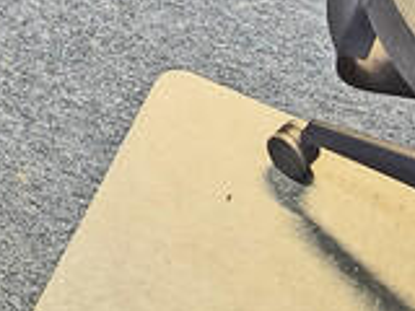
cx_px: -57
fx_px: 995
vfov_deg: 13.2
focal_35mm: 83
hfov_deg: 22.1
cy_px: -441
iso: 250
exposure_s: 1/50
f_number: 2.2
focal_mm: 2.2
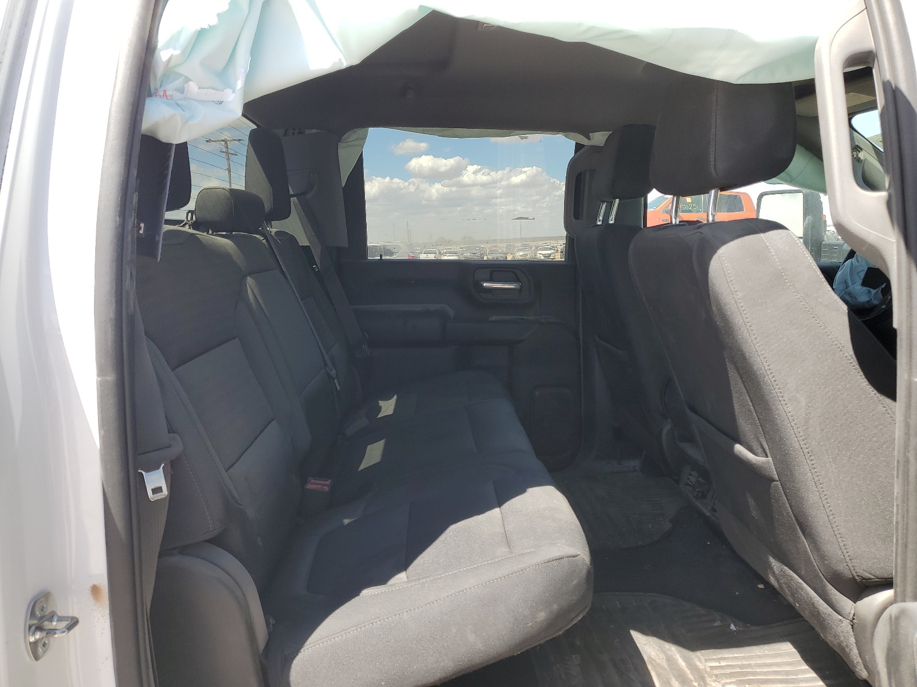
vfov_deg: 53.1
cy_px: 344
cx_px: 458
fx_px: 689
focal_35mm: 26
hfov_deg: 67.3
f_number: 1.5
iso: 50
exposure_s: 1/909
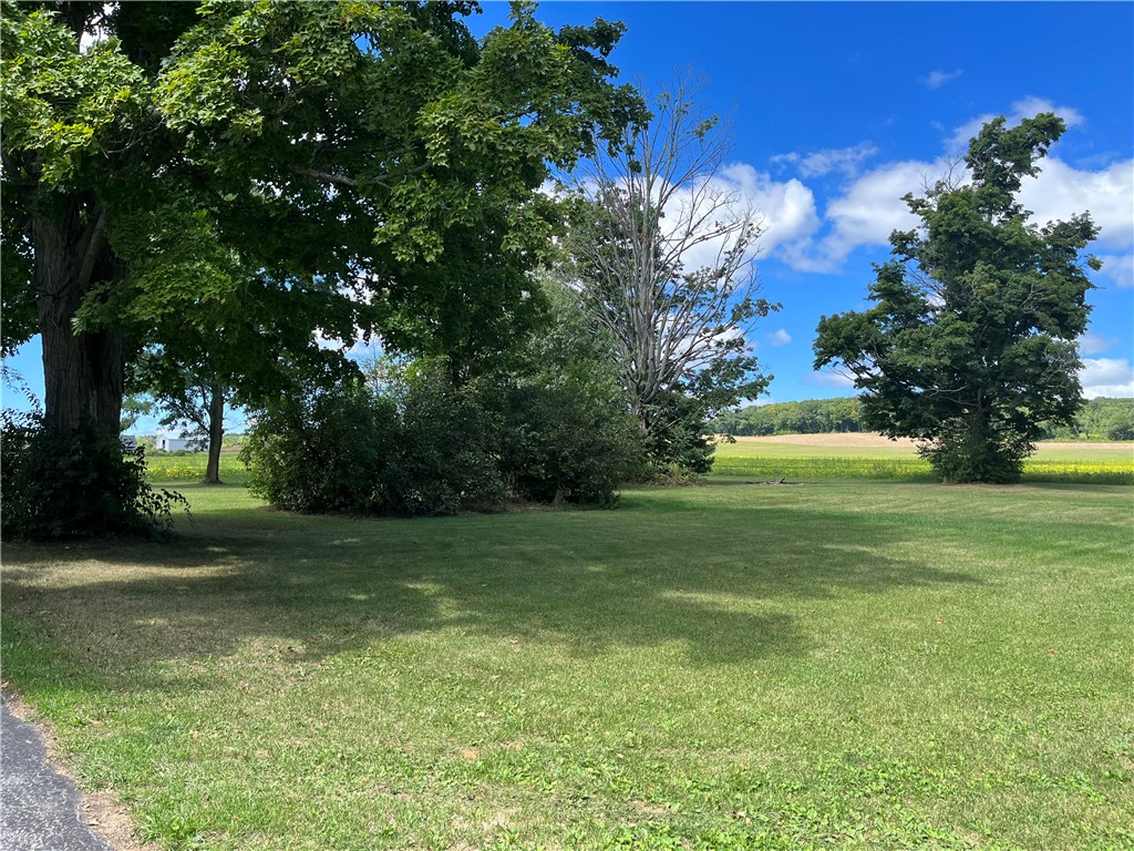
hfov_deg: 67.3
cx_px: 567
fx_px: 852
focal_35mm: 26
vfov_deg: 53.1
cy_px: 426
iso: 50
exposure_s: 1/1075
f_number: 1.6
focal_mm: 5.1
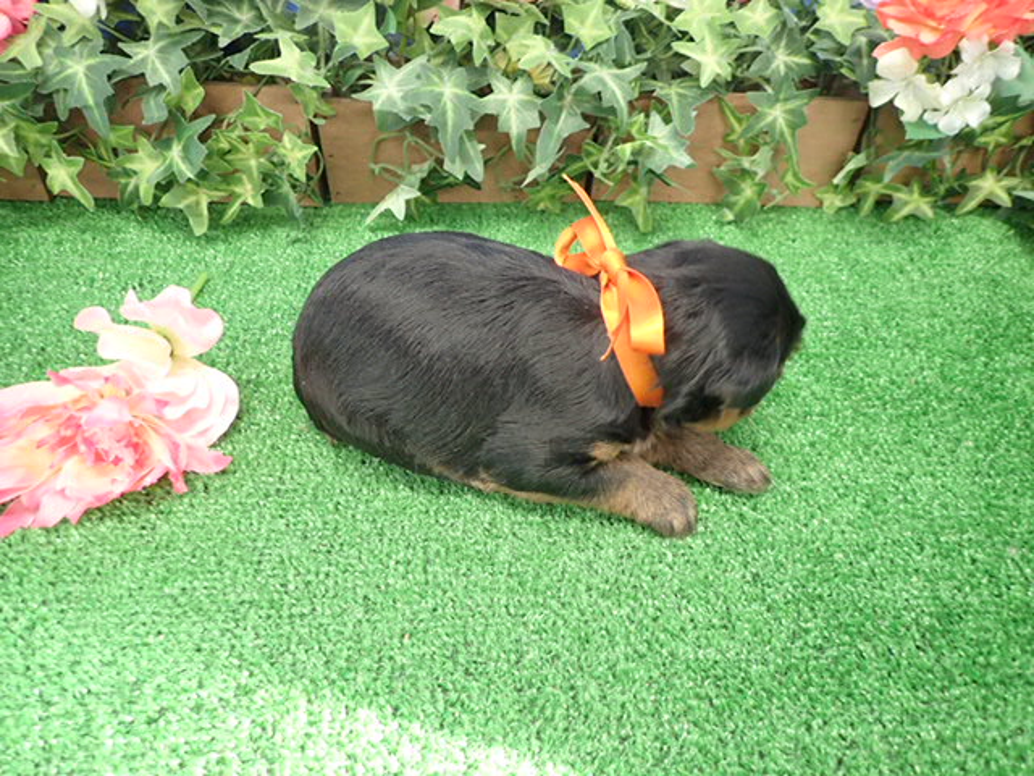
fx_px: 747
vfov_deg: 54.9
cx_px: 517
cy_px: 388
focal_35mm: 25
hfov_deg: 69.4
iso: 400
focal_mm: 4.5
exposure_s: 1/30
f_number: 2
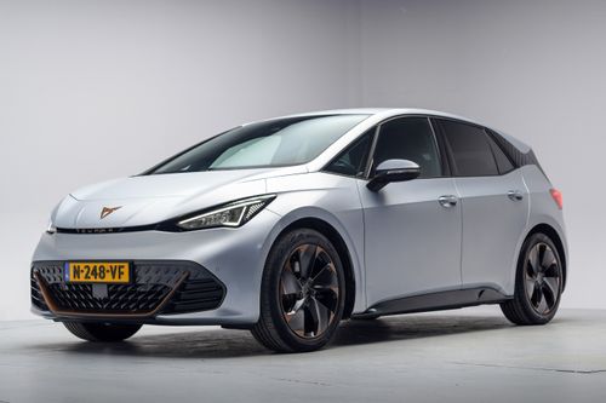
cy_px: 202
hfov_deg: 39.6
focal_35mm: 50
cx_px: 303
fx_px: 841
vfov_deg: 27.0
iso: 100
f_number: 4
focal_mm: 50
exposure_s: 1/13
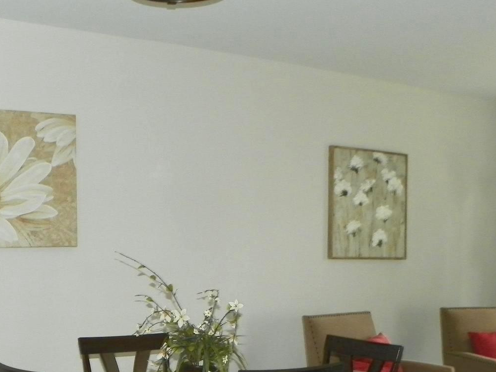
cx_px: 139
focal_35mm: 53
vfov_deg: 26.3
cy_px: 355
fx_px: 760
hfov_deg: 35.5
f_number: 2.8
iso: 200
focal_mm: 4.6
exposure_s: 1/30
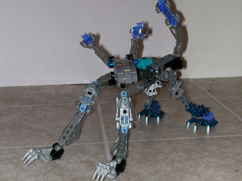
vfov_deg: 22.9
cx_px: 121
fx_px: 447
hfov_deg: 30.3
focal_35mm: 64
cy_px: 90
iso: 100
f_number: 3.5
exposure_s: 1/59.9
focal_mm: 9.7
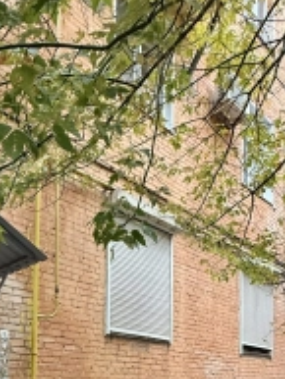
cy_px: 379
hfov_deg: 40.8
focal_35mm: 34
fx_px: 373
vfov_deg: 45.5
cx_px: 78
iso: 320
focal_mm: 2.22
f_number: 2.2
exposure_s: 1/69
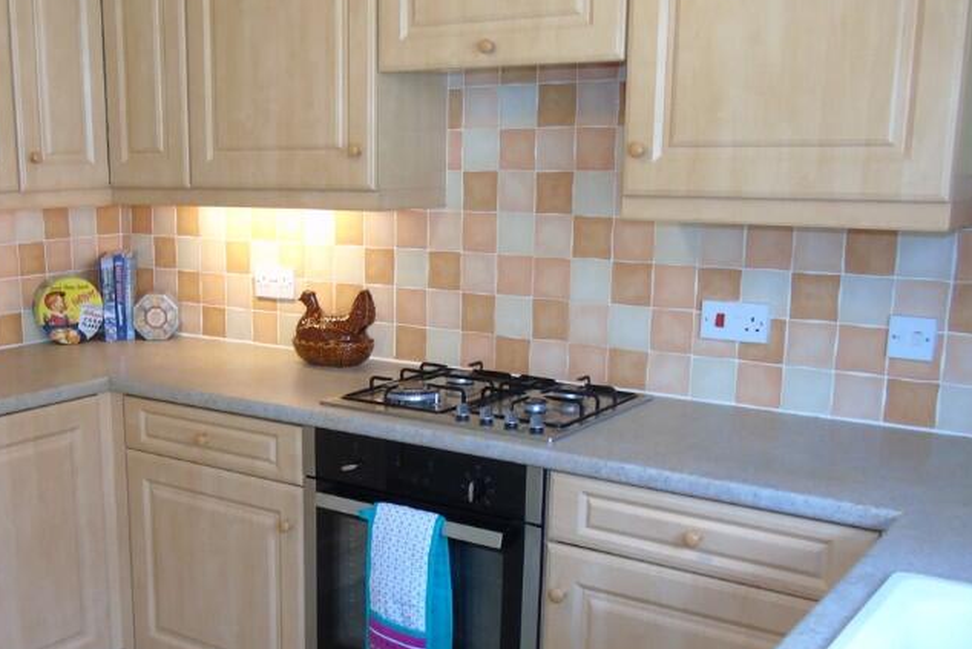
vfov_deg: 31.7
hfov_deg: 45.5
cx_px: 300
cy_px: 417
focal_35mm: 42
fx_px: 1134
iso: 160
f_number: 3.4
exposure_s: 1/30
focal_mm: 4.4
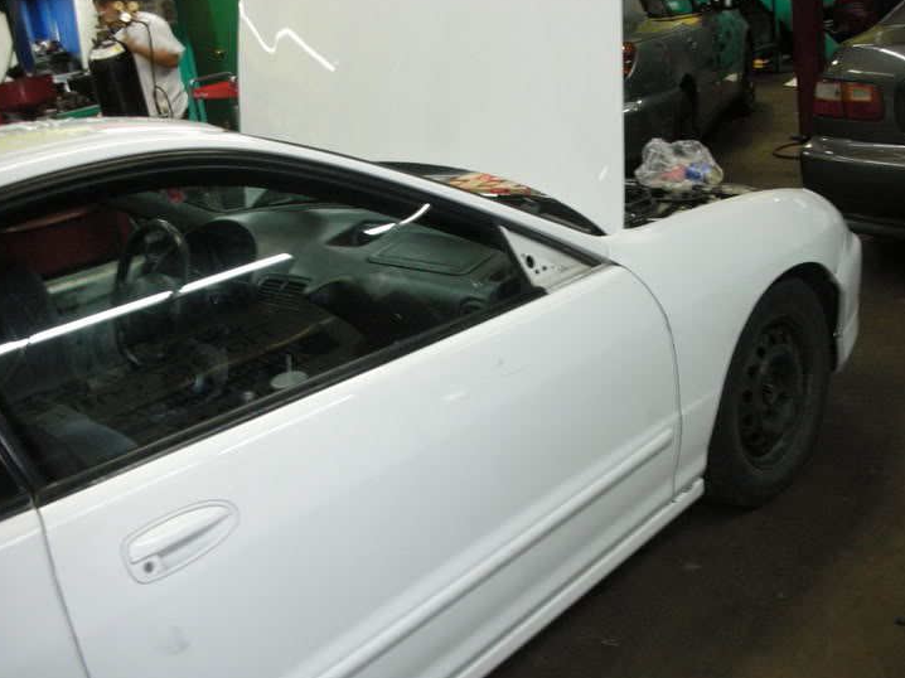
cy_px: 369
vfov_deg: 36.8
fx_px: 1019
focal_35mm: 39
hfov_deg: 47.9
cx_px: 470
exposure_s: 1/15.4
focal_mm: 5.8
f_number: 3
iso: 200
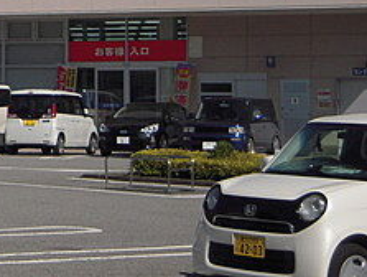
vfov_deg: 8.7
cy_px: -51
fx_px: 1795
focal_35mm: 169
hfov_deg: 11.3
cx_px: -127
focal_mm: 10.5
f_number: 7.7
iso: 100
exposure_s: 1/640
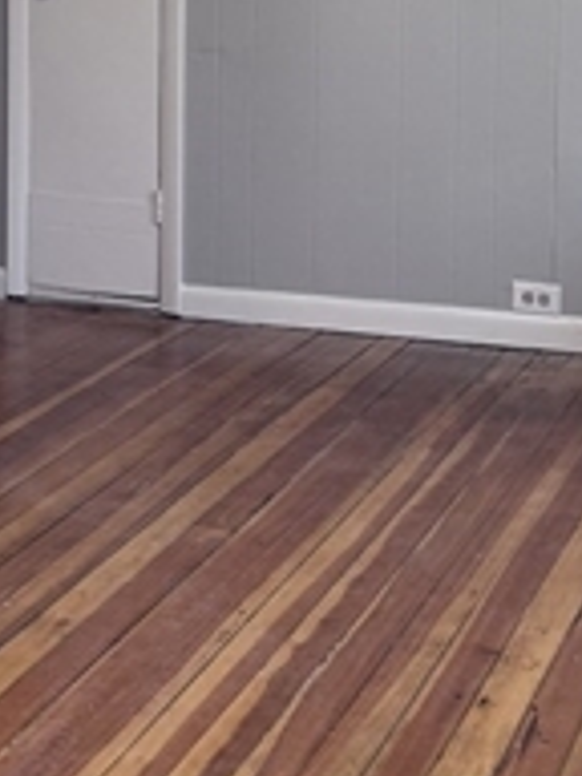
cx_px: -8
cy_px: -44
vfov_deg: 19.7
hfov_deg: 15.1
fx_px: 2152
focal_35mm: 96
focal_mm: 6.76
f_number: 1.78
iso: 125
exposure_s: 1/60
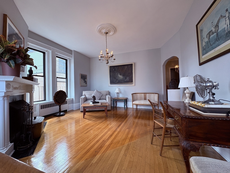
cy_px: 86
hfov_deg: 102.1
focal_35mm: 14
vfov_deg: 85.7
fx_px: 93
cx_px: 115
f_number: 2.2
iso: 160
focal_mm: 2.22
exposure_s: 1/120
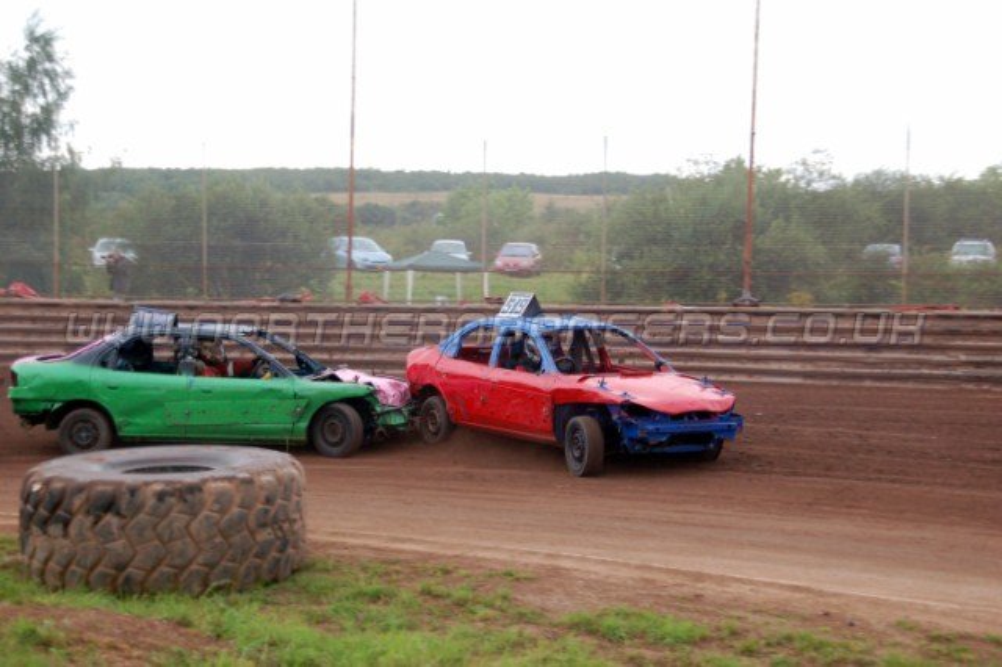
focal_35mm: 69
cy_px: 334
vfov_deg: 19.7
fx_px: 1919
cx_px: 501
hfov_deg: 29.3
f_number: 5
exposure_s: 1/250
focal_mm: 46
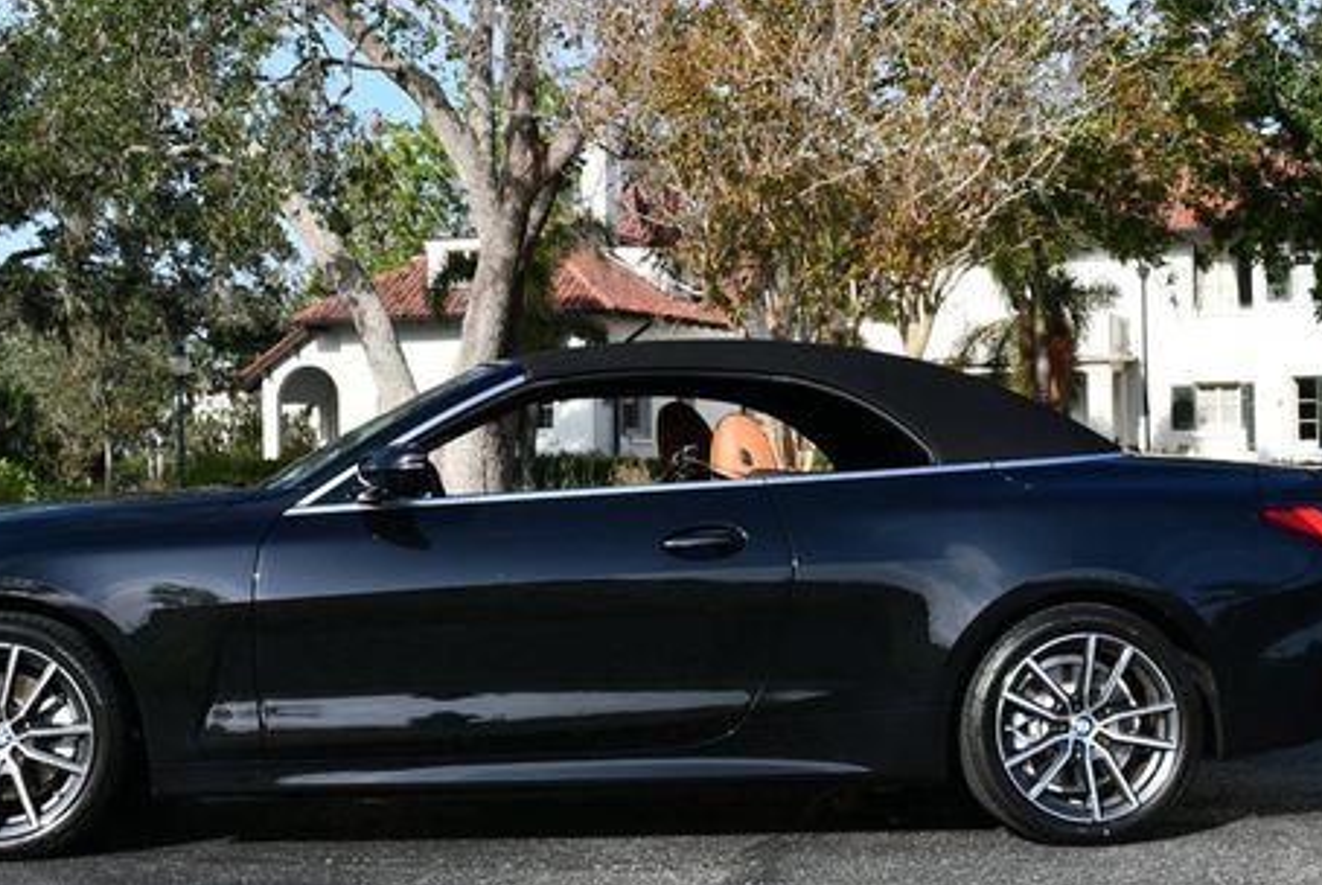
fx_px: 2280
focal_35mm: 62
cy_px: 358
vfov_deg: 21.9
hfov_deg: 32.3
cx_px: 559
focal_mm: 22
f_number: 8
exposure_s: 1/250
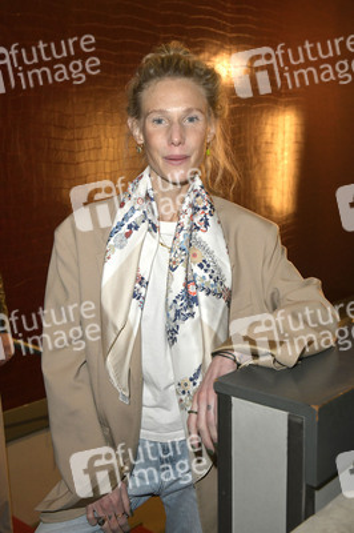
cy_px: 266
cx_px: 177
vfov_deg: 50.7
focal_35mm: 38
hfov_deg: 35.0
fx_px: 561
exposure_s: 1/160
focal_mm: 38
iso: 2000
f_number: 7.1
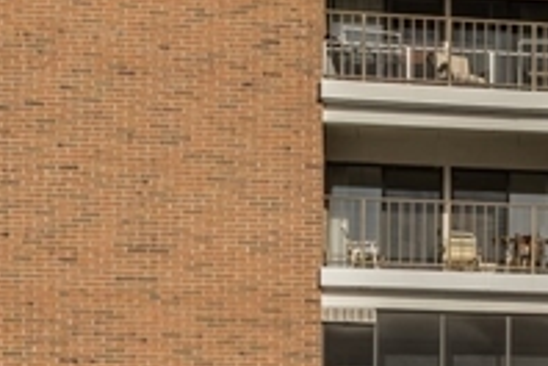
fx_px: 1887
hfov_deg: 15.4
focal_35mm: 124
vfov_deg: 11.0
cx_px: 780
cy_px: 18
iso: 64
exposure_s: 1/500
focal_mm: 24
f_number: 18
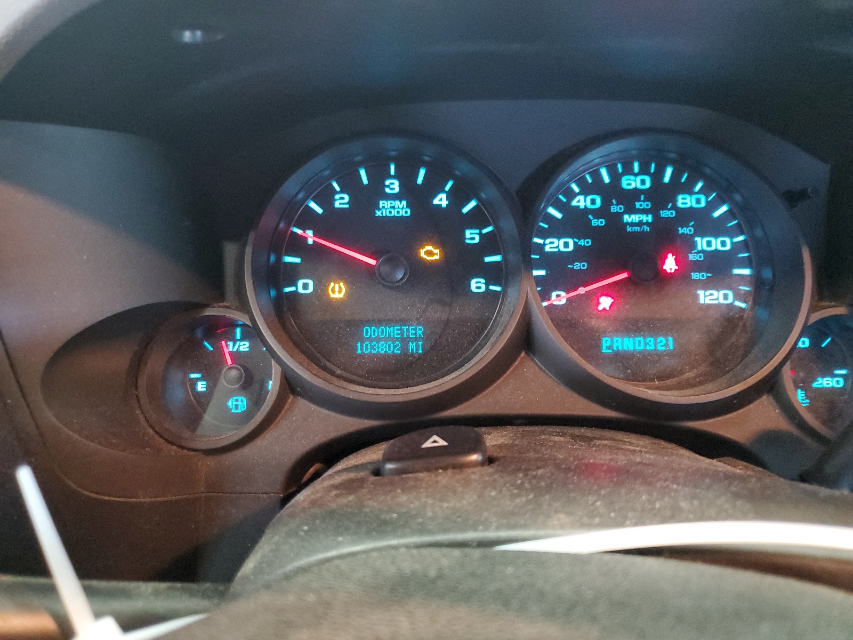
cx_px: 426
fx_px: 641
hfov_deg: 67.3
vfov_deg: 53.1
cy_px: 320
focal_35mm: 26
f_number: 1.5
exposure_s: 1/15
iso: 491
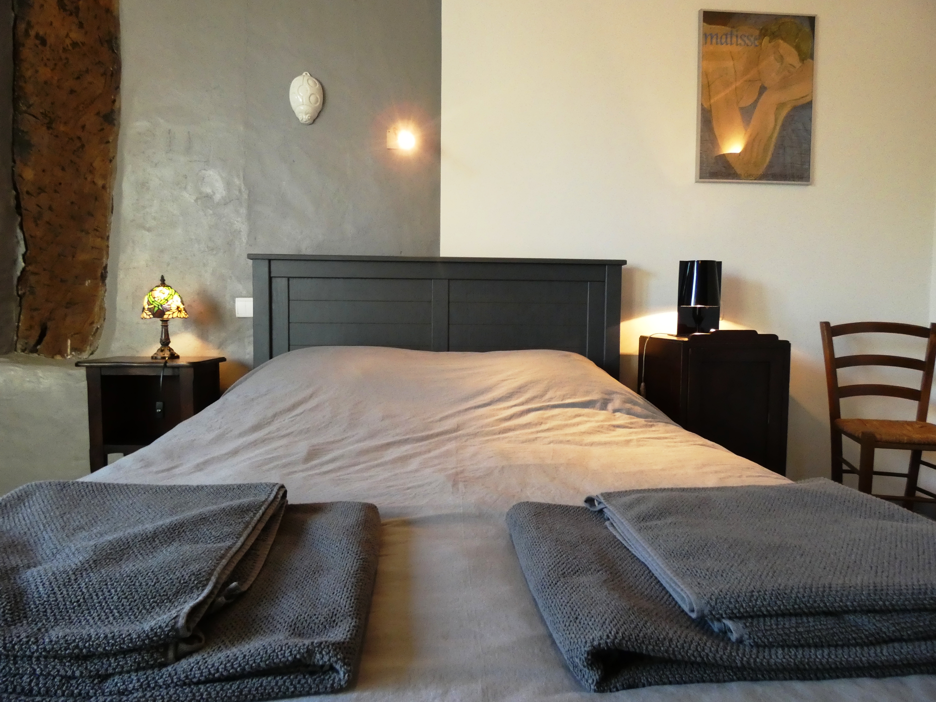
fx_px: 541
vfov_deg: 66.0
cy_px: 351
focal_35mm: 20
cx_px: 468
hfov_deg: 81.7
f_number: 2.8
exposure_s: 1/60
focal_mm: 3.6
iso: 640
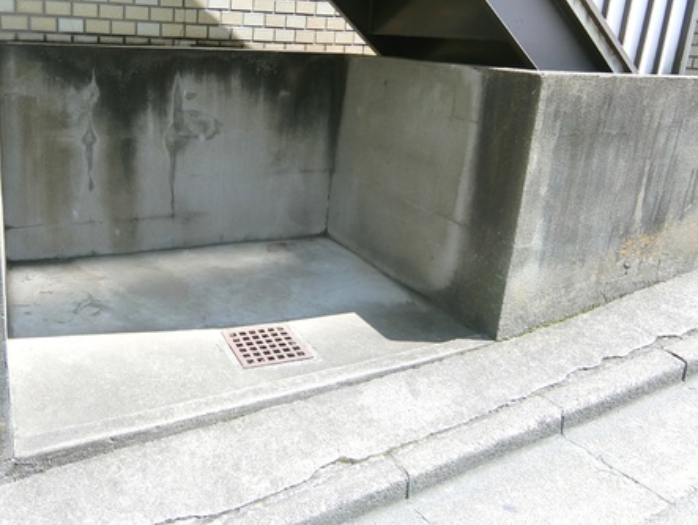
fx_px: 605
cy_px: 203
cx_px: 227
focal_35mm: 30
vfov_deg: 46.5
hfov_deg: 58.4
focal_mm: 4.06
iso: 80
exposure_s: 1/800
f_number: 2.7
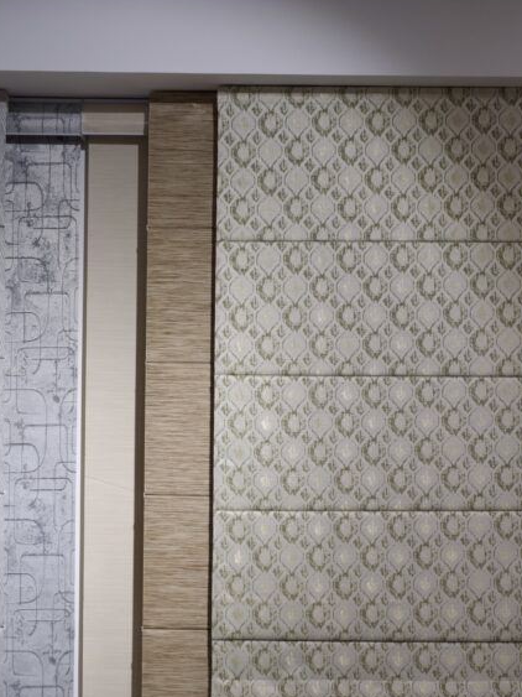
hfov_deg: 17.7
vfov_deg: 23.5
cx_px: 336
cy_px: 468
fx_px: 1669
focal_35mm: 83
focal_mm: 35.8
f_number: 3.6
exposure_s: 1/105
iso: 640
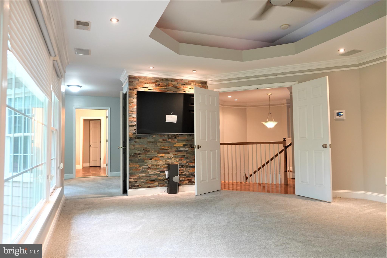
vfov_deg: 51.3
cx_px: 194
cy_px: 129
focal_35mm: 25
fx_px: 269
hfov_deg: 71.5
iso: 250
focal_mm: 9.02
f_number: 2.5
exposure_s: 1/30
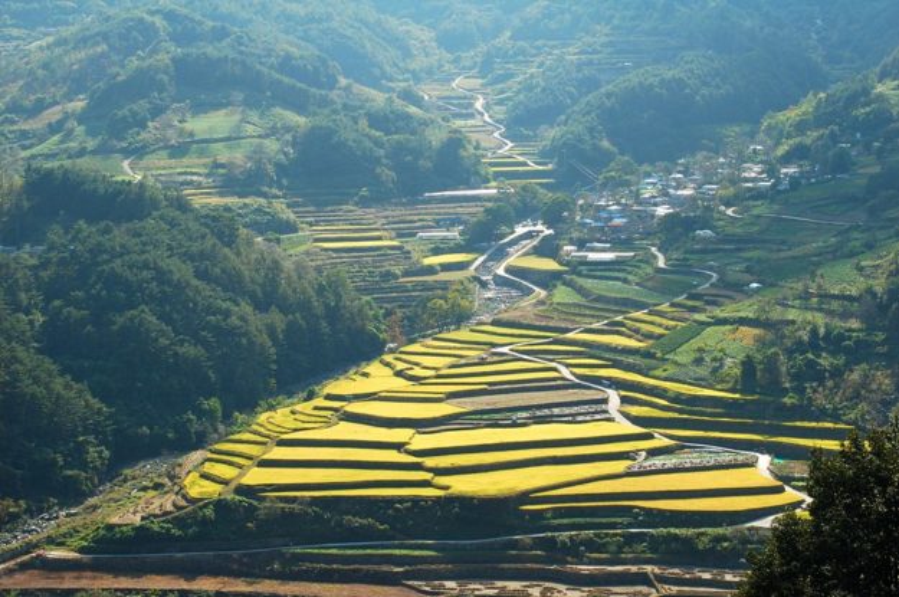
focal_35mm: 75
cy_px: 298
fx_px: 1870
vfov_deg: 18.1
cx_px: 450
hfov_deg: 27.0
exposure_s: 1/160
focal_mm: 50
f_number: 11
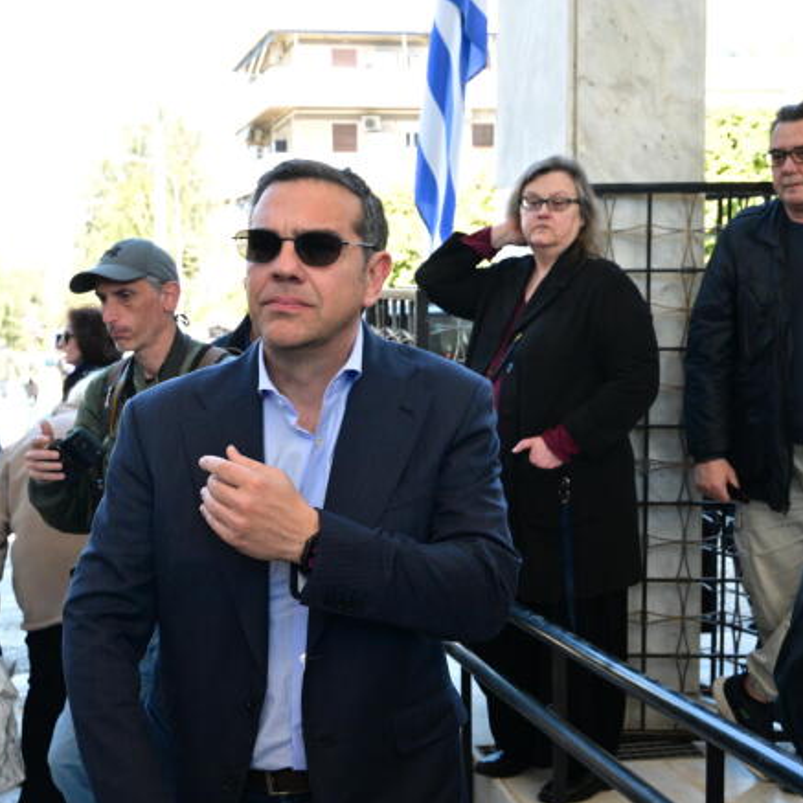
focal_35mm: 59
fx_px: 1548
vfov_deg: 29.1
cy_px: 402
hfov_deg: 29.0
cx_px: 327
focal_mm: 46
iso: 3200
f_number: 9
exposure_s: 1/400
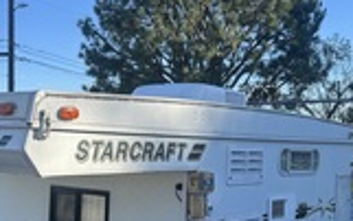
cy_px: 170
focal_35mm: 60
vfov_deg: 21.5
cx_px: 121
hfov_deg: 33.7
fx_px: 578
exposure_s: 1/2165
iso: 50
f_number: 1.5
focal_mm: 5.7
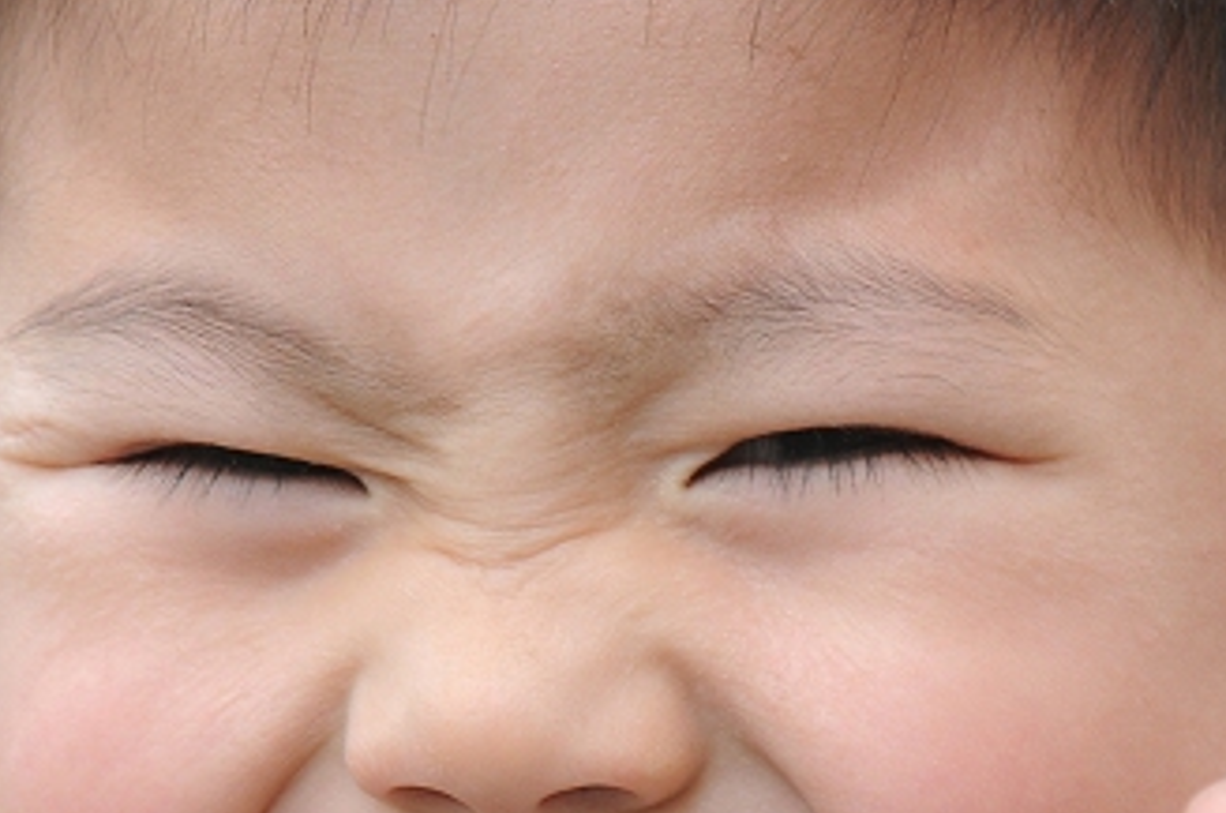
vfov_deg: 1.1
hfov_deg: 1.7
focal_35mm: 1246
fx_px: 42370
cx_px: 602
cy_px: 729
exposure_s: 1/200
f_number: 5.6
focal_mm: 340
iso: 200
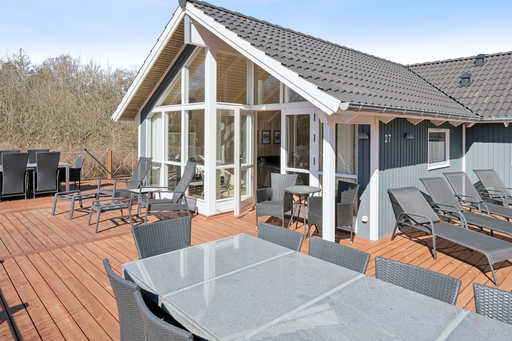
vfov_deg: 53.3
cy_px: 131
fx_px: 336
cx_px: 304
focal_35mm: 24
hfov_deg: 73.9
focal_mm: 18.5
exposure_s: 1/500
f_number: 8
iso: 200
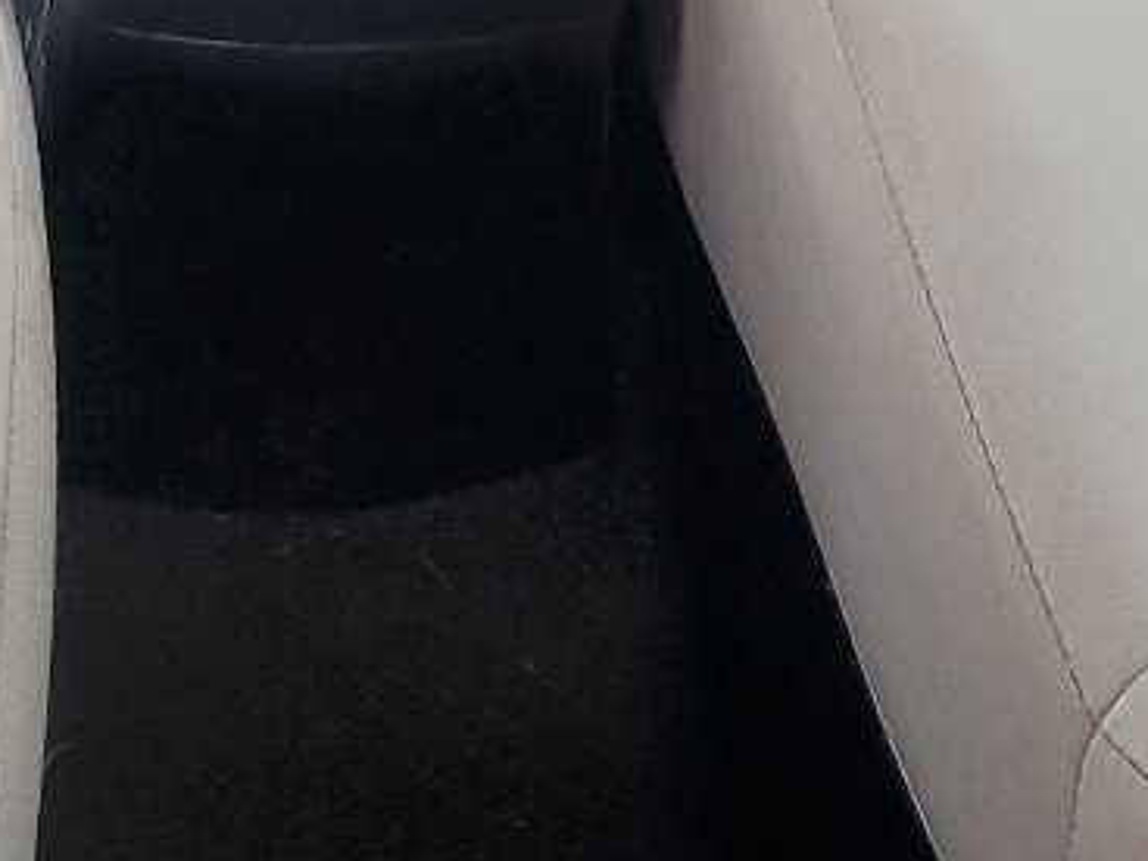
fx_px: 3748
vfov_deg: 11.7
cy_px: -858
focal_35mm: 113
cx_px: 234
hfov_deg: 17.3
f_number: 1.5
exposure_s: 1/120
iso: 74
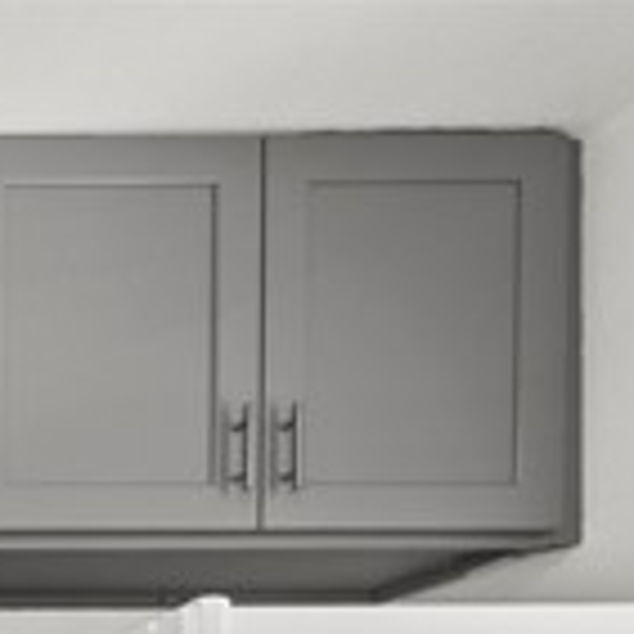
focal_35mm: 50
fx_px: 1036
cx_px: -571
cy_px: 955
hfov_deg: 20.4
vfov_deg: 25.4
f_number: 9
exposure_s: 1/6
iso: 250
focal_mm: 13
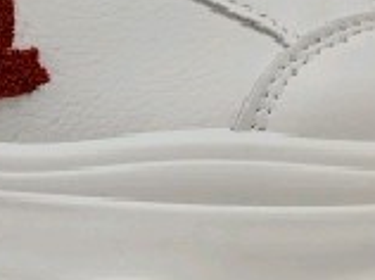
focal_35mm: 99
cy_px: 40
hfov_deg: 19.6
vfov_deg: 14.8
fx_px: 1071
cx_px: 50
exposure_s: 1/60.2
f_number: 1.8
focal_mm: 3.98
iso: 200
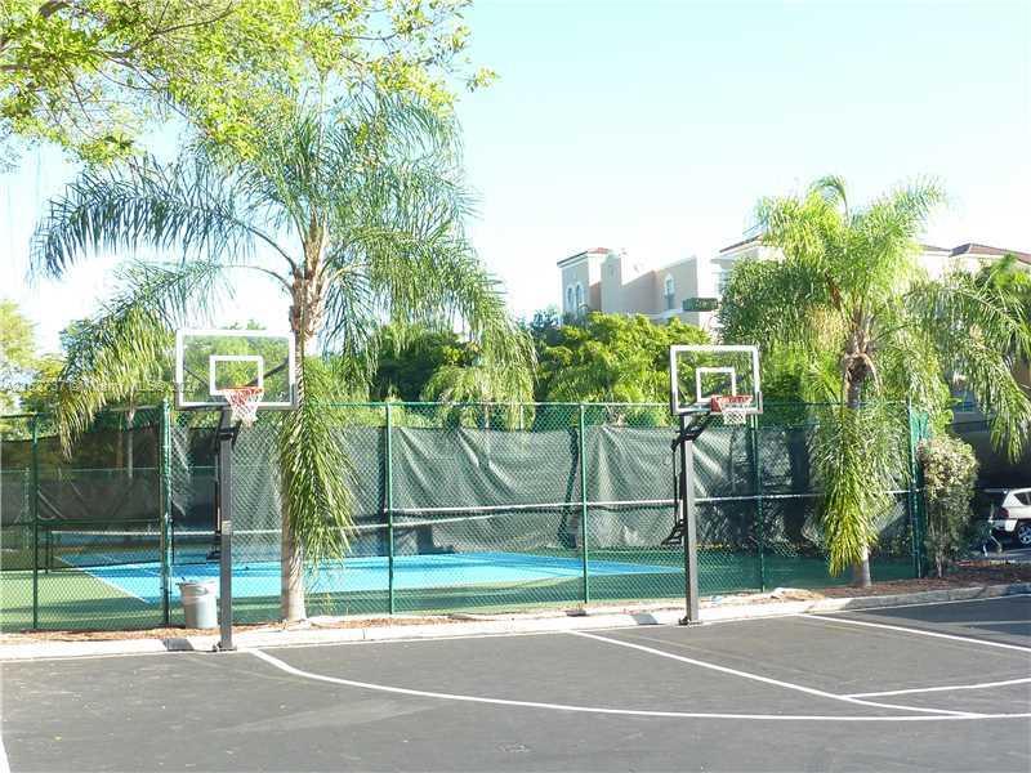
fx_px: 1340
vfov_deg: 32.2
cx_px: 516
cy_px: 386
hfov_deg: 42.1
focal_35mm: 45
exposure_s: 1/125
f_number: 4
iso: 80
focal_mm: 6.1
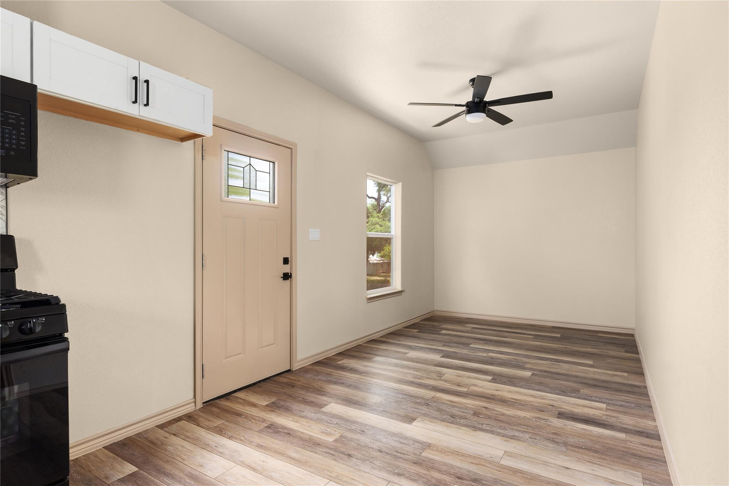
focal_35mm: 19
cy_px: 243
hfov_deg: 86.9
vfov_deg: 64.5
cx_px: 364
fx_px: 385
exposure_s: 1/160
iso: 400
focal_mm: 19
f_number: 8
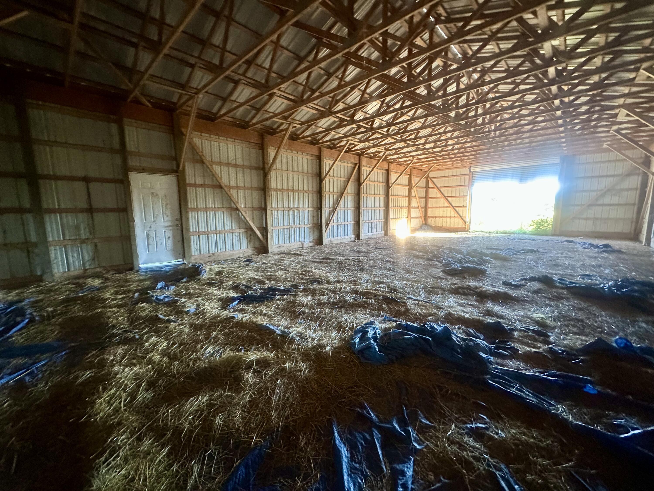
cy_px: 246
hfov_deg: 102.1
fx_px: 265
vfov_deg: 85.7
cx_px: 327
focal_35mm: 14
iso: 500
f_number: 2.2
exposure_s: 1/60
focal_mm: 2.22
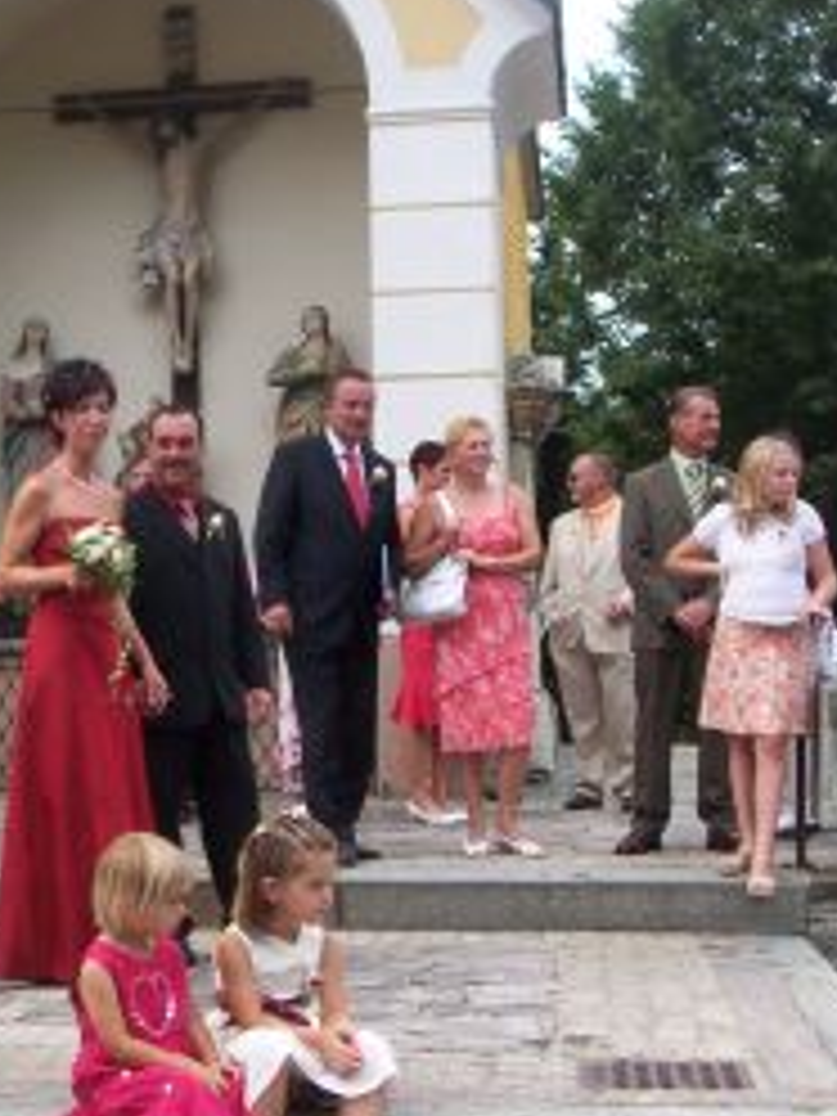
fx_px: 2031
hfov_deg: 23.1
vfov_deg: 30.5
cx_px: 243
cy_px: 724
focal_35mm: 63
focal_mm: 6.4
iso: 64
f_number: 3.9
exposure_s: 1/160
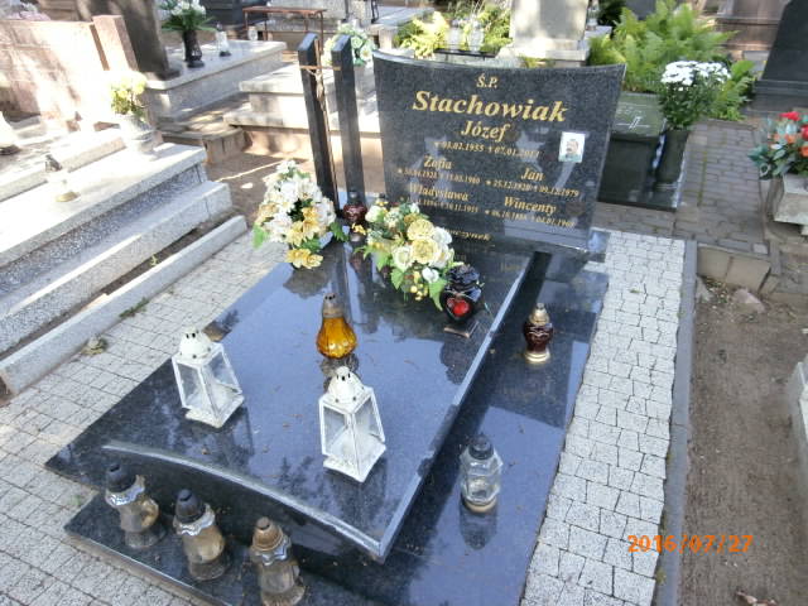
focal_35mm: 24
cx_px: 404
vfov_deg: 56.8
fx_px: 560
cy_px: 303
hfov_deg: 71.6
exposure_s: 1/125
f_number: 3
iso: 100
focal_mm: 4.2
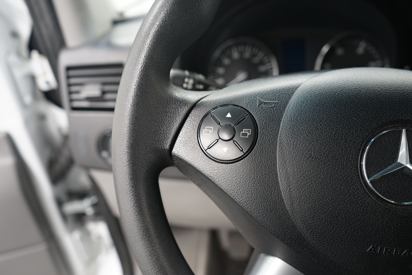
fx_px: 320
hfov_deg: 65.5
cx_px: 206
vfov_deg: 46.4
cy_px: 138
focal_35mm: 28
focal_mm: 28
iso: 800
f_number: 4
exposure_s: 1/10
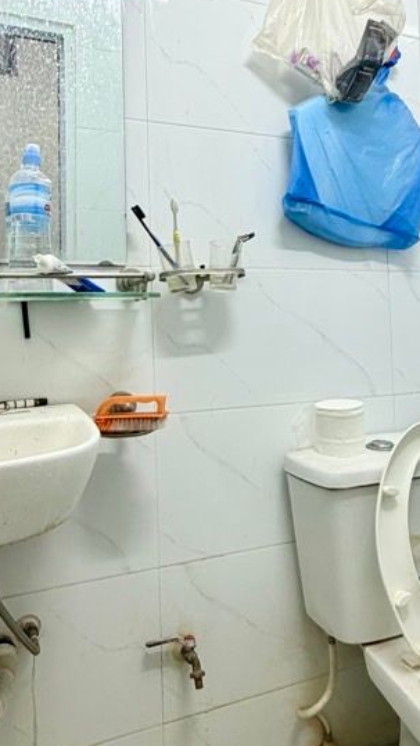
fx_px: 574
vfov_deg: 65.7
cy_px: 313
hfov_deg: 40.2
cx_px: 207
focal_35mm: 29
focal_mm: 2.22
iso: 125
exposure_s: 1/100
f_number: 2.2
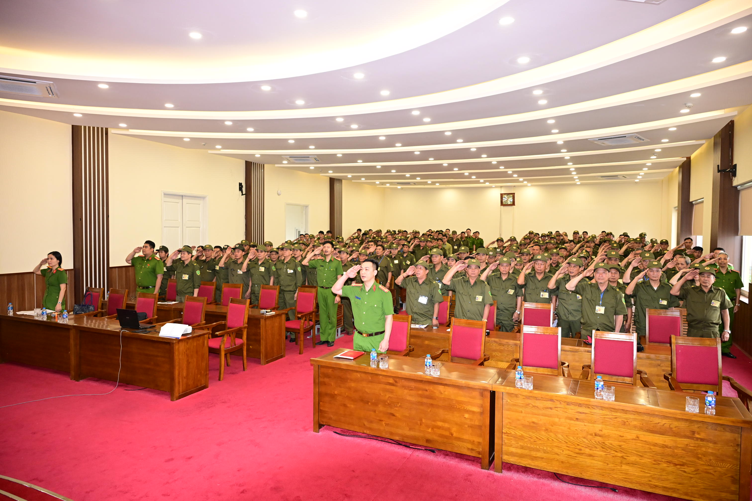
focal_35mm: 24
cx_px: 376
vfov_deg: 53.1
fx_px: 501
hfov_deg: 73.7
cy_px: 250
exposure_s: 1/160
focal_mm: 24
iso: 2500
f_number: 4
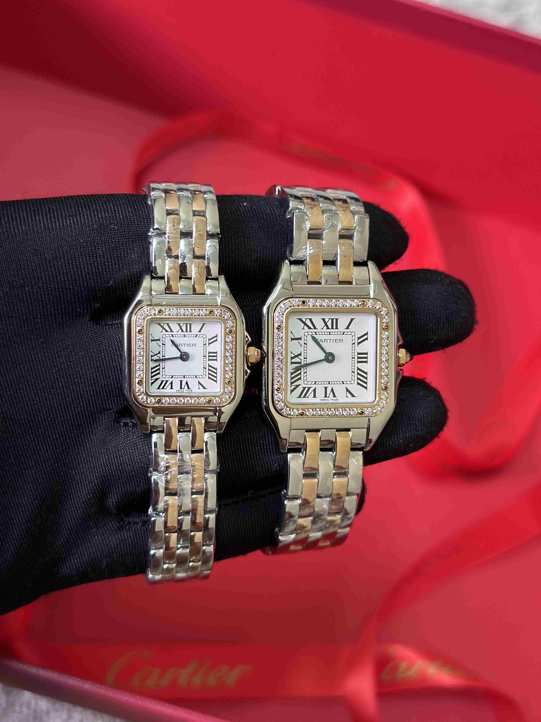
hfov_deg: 30.3
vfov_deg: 39.7
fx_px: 1000
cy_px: 361
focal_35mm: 48
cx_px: 270
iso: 320
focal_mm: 6.86
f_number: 1.78
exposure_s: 1/33
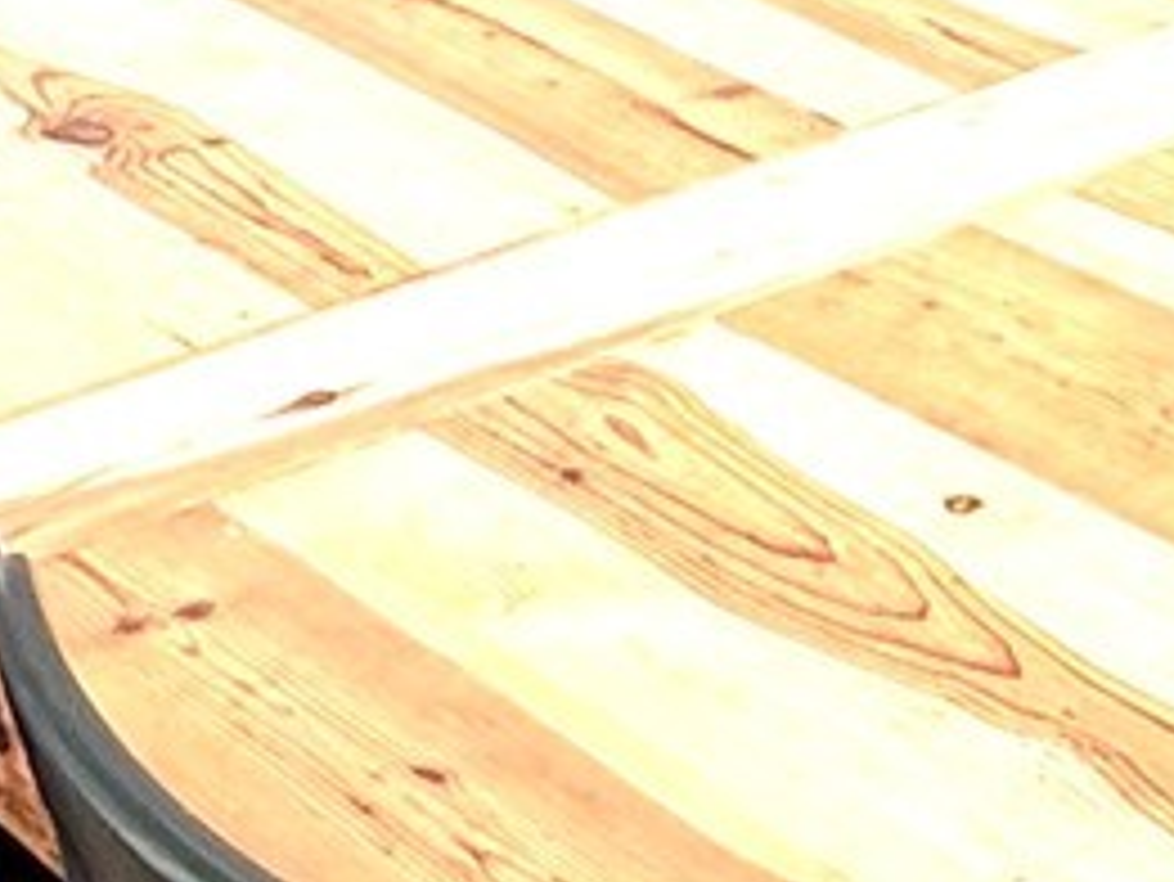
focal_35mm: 103
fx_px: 3495
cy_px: -554
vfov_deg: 13.3
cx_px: 1363
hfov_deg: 18.2
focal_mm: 2.22
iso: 80
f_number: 2.2
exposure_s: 1/120
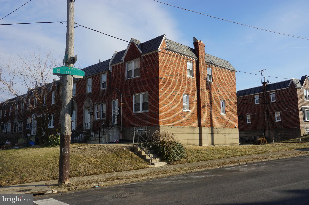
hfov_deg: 62.0
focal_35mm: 30
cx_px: 154
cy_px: 102
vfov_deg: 43.5
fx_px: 257
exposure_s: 1/125
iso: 100
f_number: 11
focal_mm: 20
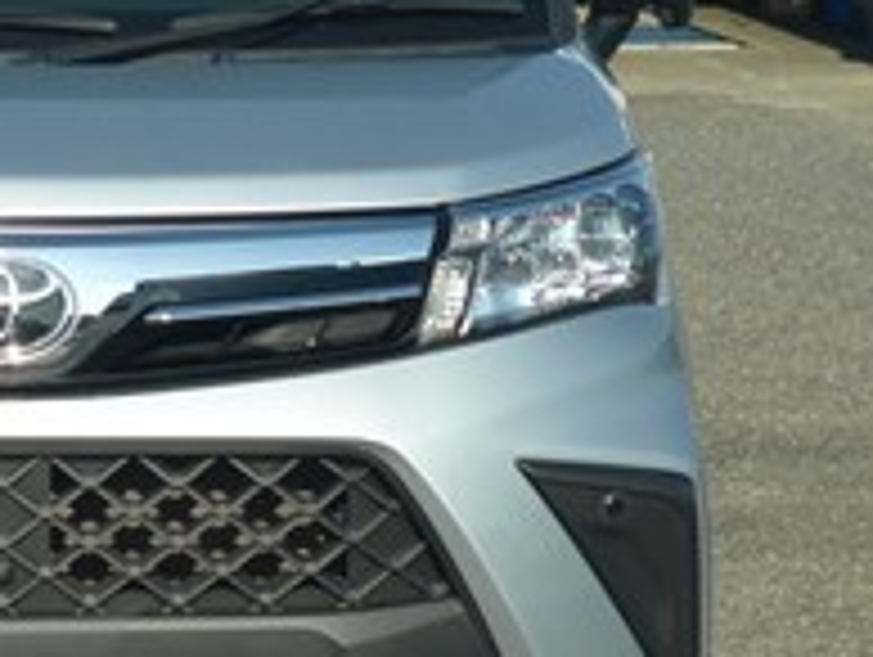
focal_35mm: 135
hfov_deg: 14.4
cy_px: 162
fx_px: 3409
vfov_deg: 11.0
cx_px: 0
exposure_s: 1/160
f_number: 11
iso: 100
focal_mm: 7.2
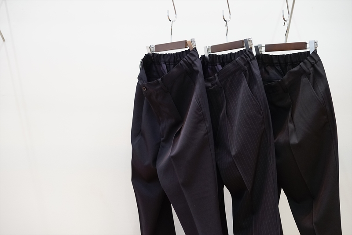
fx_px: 538
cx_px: 176
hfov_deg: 36.3
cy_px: 118
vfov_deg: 24.6
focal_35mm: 55
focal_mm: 55
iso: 1250
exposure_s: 1/60
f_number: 4
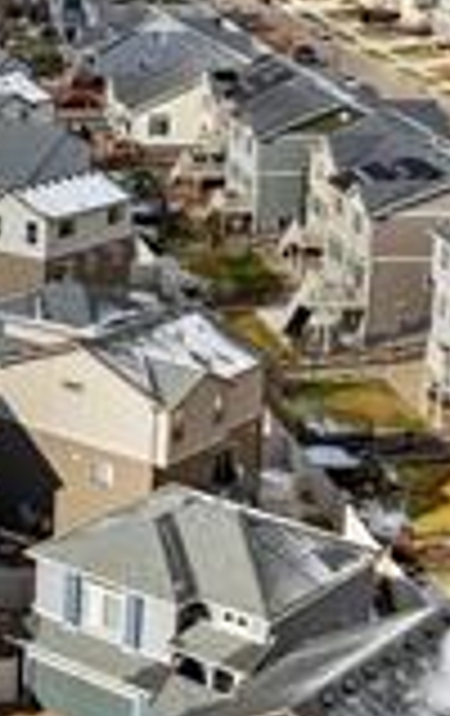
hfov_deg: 13.6
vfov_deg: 22.9
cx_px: -252
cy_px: 223
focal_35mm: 90
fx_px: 1758
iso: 100
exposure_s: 1/3200
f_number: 2.8
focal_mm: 8.4
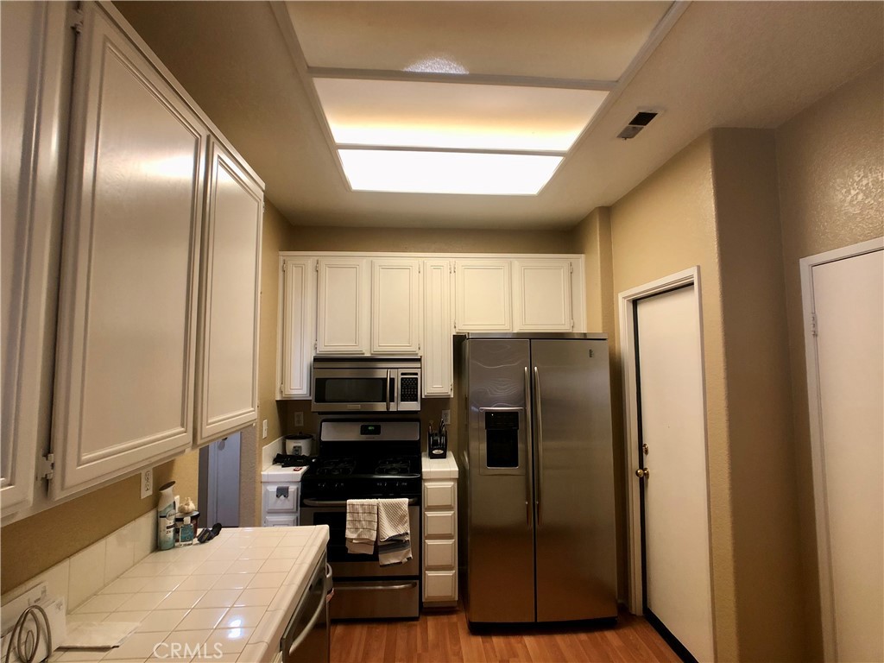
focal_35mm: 28
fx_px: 715
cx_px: 442
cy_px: 332
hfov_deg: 63.4
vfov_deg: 49.7
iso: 50
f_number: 1.8
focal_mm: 4
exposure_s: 1/15
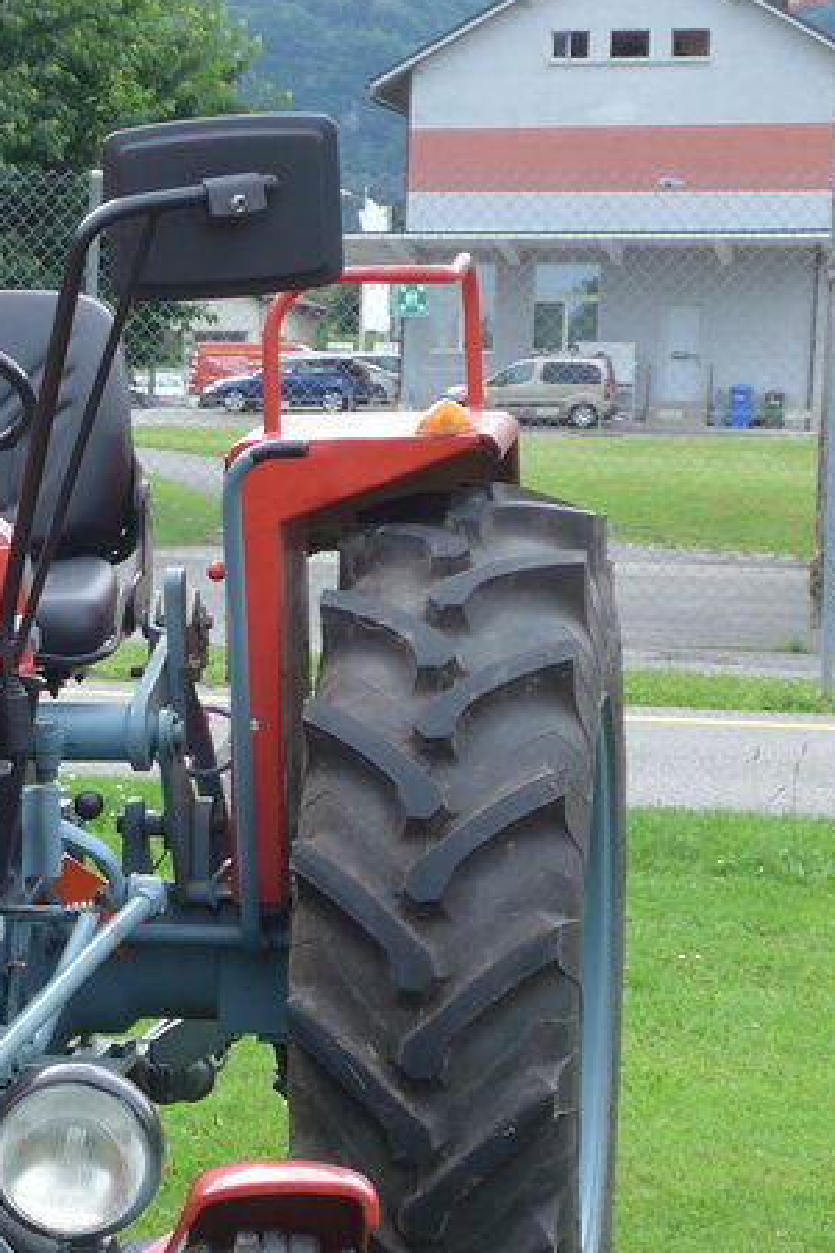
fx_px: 4244
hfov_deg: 10.9
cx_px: -306
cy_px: 1103
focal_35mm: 122
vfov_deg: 16.6
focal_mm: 9
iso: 80
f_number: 2.8
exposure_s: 1/320
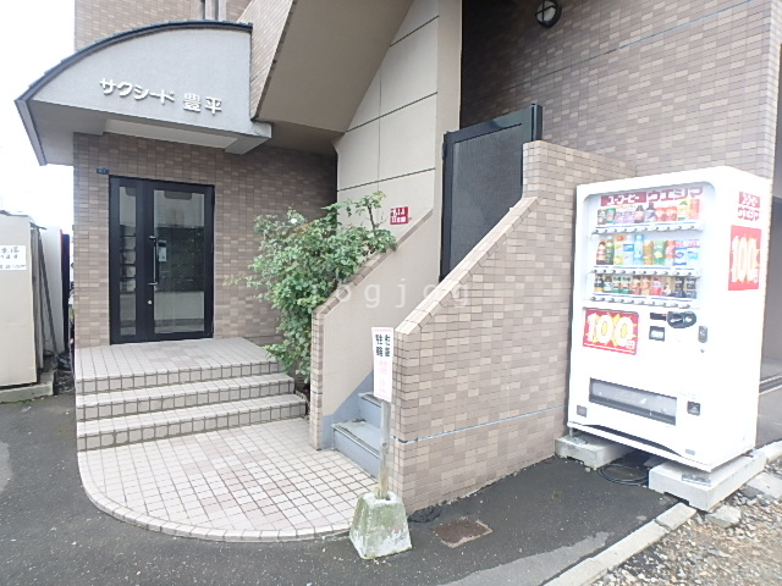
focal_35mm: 21
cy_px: 293
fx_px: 474
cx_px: 391
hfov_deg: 79.0
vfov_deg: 63.4
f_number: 3.5
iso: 125
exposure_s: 1/80
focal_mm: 3.7
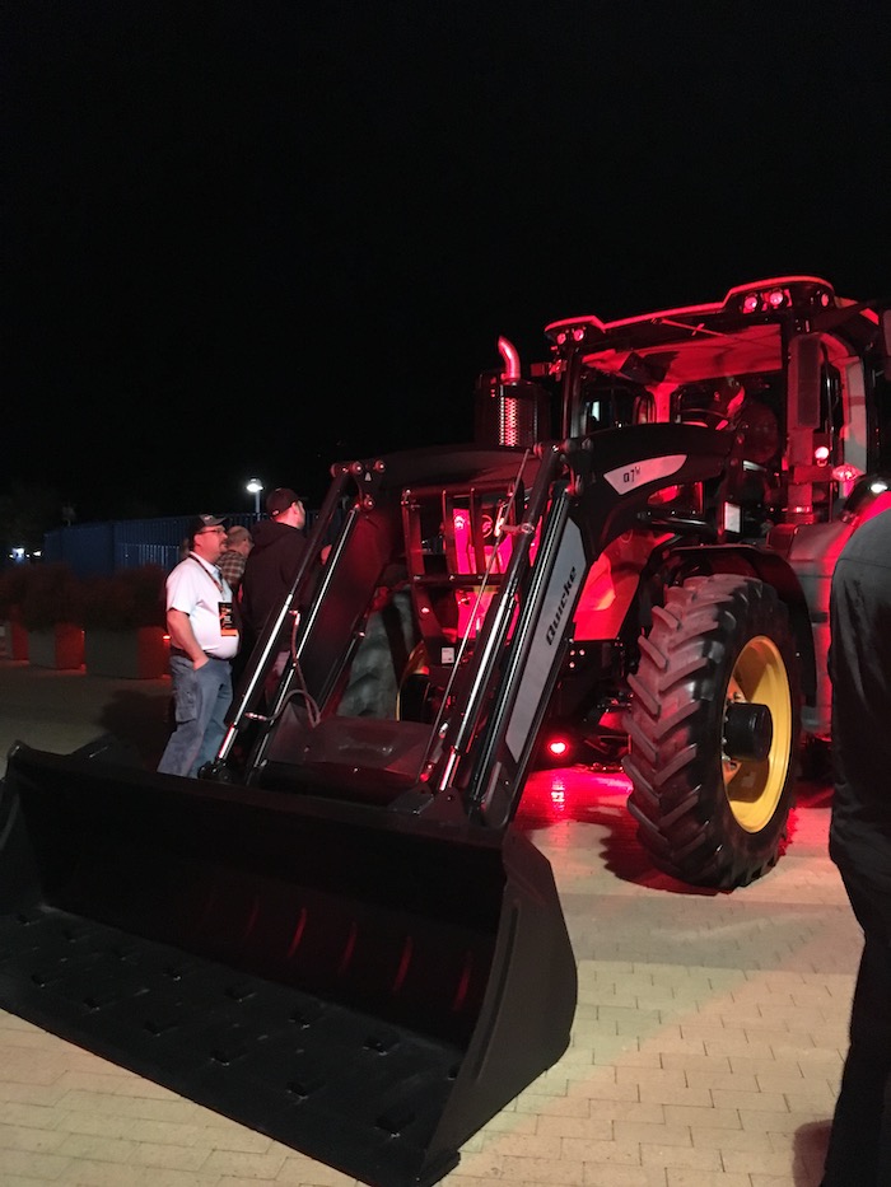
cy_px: 594
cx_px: 446
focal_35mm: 29
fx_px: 995
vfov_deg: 61.7
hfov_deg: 48.2
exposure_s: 1/15
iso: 320
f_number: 2.2
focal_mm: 4.15
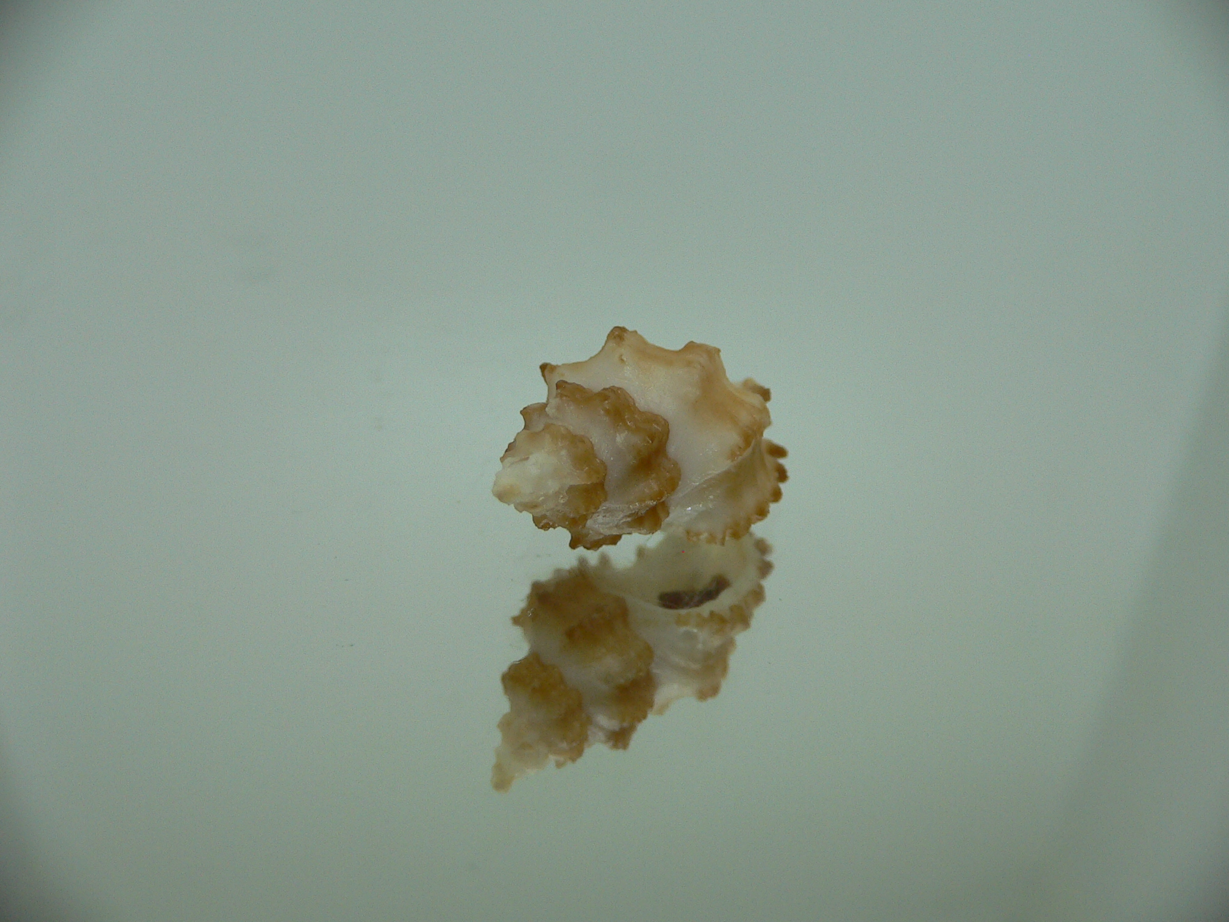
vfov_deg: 40.7
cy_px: 461
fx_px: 1243
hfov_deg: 52.6
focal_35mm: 35
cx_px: 614
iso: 100
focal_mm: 4.6
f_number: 2.8
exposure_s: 1/60
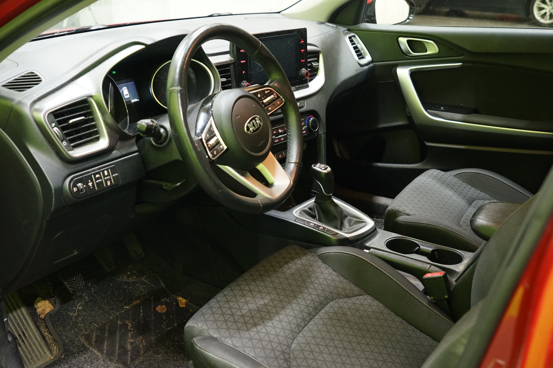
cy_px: 184
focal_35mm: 38
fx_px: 584
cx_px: 276
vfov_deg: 35.1
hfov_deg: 50.7
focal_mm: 38
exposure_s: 1/20
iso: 3200
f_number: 5.6
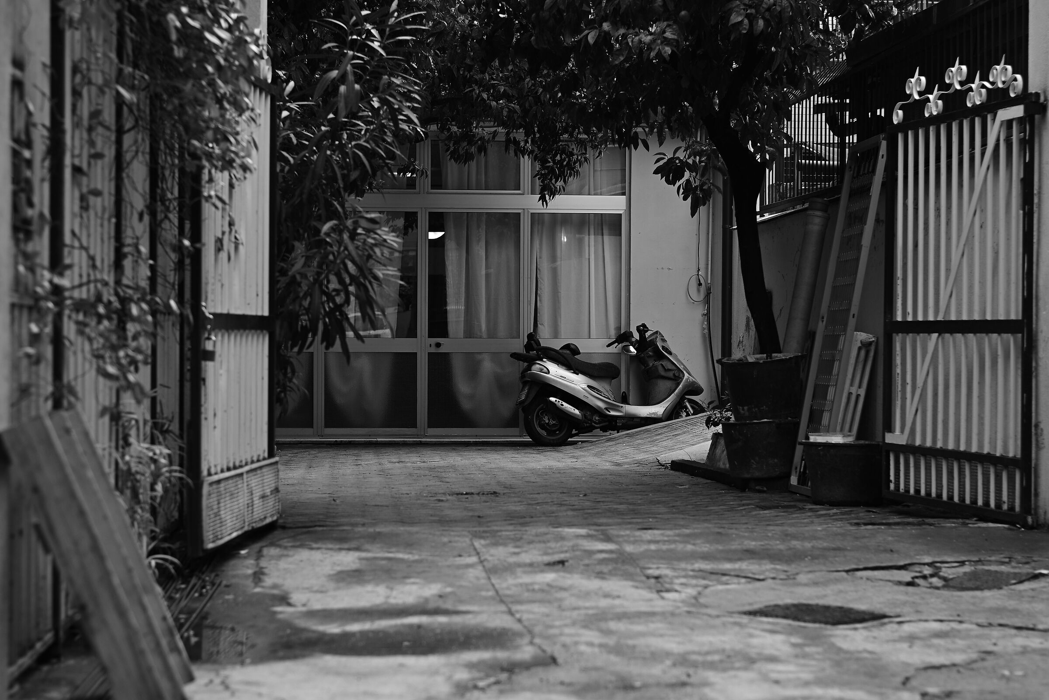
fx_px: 2185
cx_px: 524
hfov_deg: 27.0
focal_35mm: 75
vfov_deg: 18.2
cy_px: 350
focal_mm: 50
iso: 100
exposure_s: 1/400
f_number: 2.8
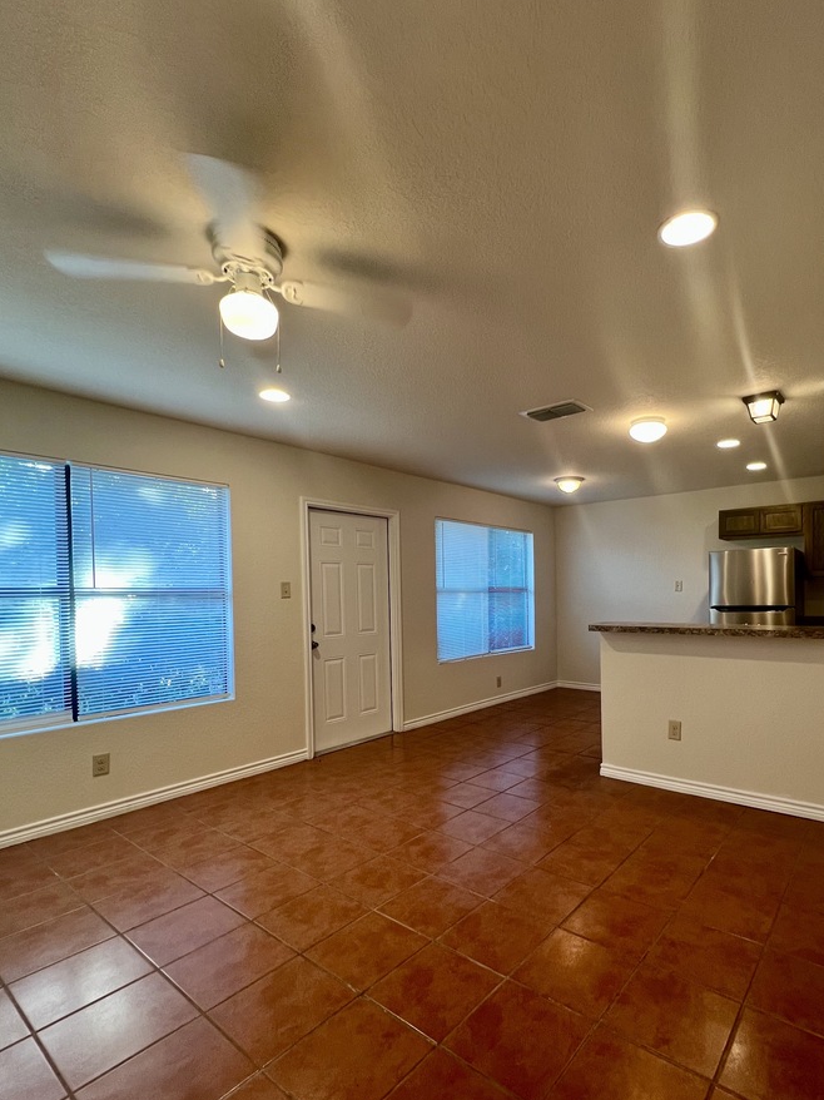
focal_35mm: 16
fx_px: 508
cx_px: 500
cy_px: 610
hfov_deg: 77.1
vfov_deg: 94.1
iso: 125
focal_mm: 1.57
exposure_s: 1/60
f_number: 1.8
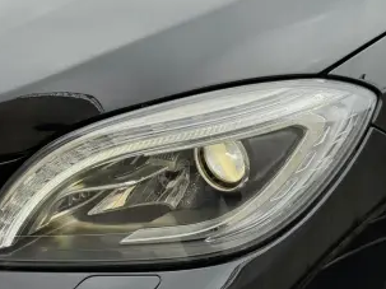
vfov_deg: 25.6
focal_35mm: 57
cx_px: 180
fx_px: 635
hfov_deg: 33.8
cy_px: 164
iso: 64
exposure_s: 1/506
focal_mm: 6.76
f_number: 1.78
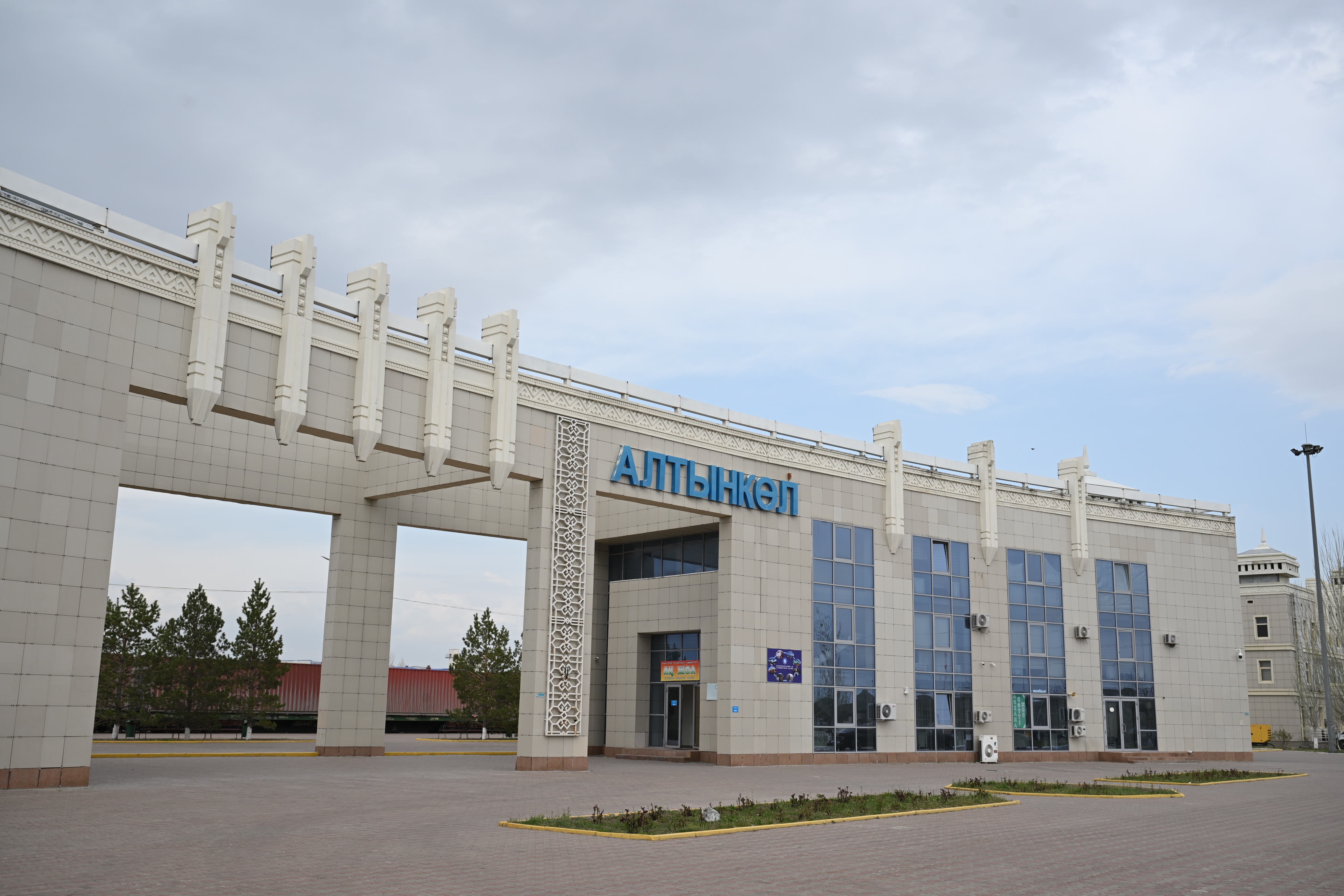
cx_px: 672
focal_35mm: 34
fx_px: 1251
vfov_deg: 39.4
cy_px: 448
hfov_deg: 56.5
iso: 100
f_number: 7.1
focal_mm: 33.5
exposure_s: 1/250
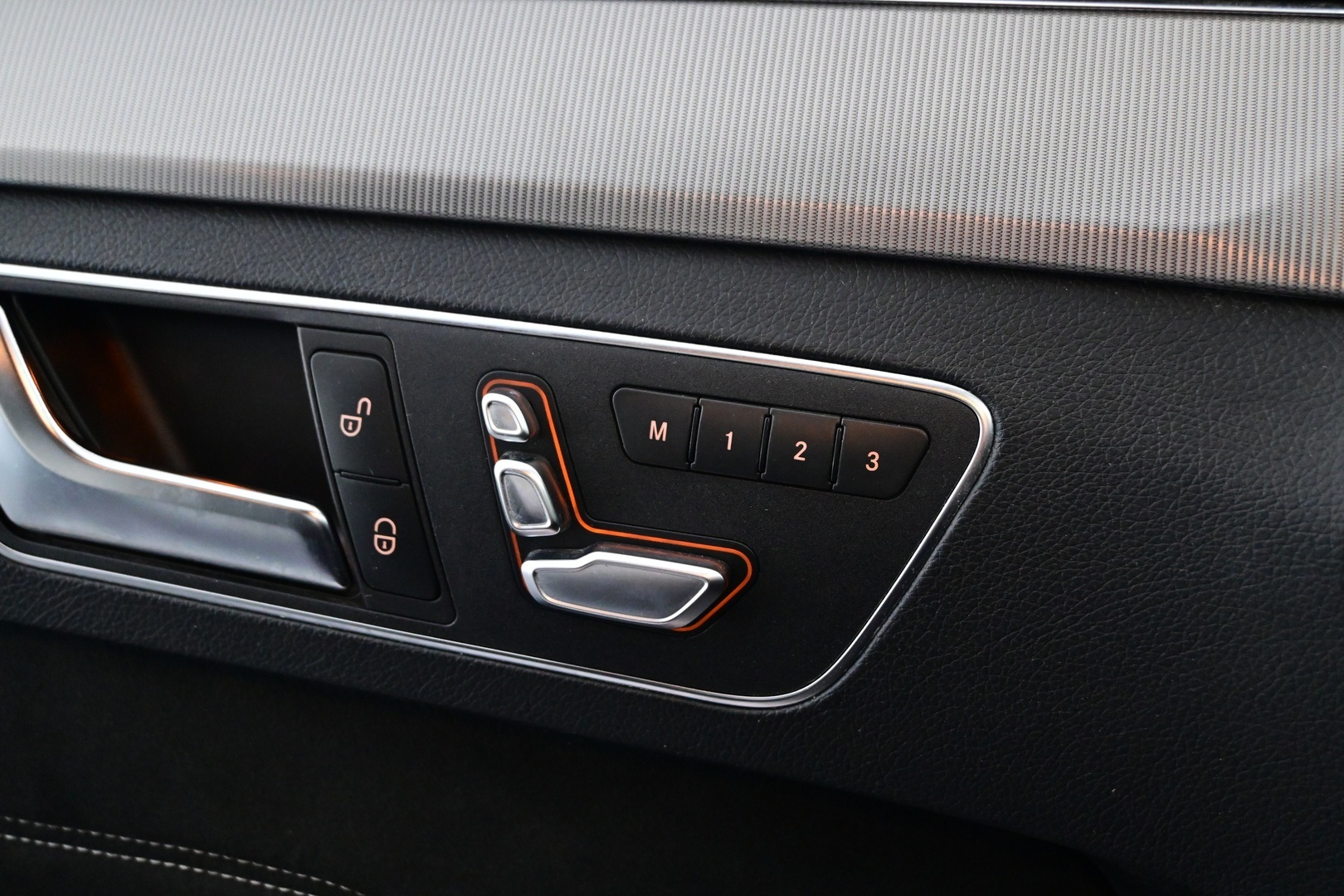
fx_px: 1484
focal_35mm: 40
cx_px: 672
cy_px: 448
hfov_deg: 48.7
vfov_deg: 33.6
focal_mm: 26.5
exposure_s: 1/40
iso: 4000
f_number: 4.5
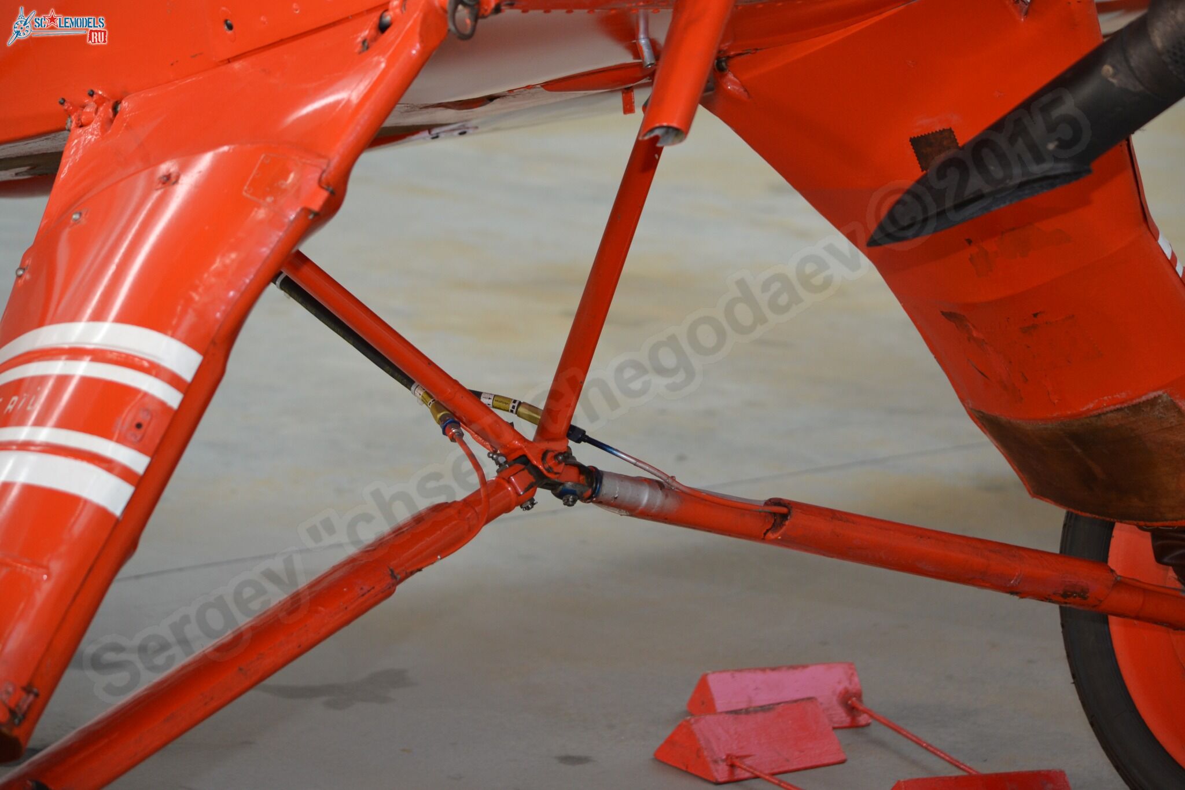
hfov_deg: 16.1
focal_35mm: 128
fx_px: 4196
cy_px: 395
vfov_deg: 10.8
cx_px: 592
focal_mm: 85
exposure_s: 1/60
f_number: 4.5
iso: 400
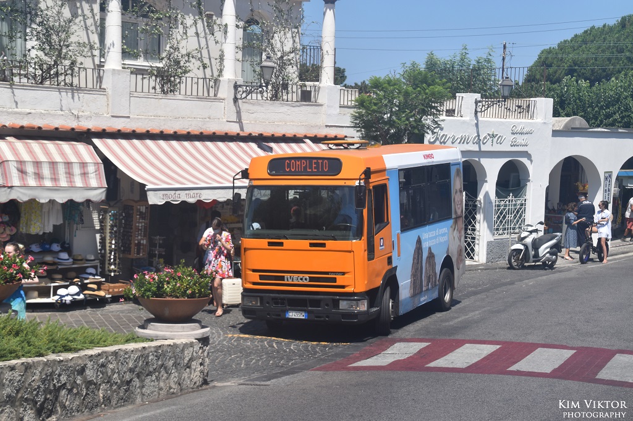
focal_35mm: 69
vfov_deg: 19.7
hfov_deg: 29.3
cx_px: 316
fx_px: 1213
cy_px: 210
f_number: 10
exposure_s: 1/400
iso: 200
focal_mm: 46
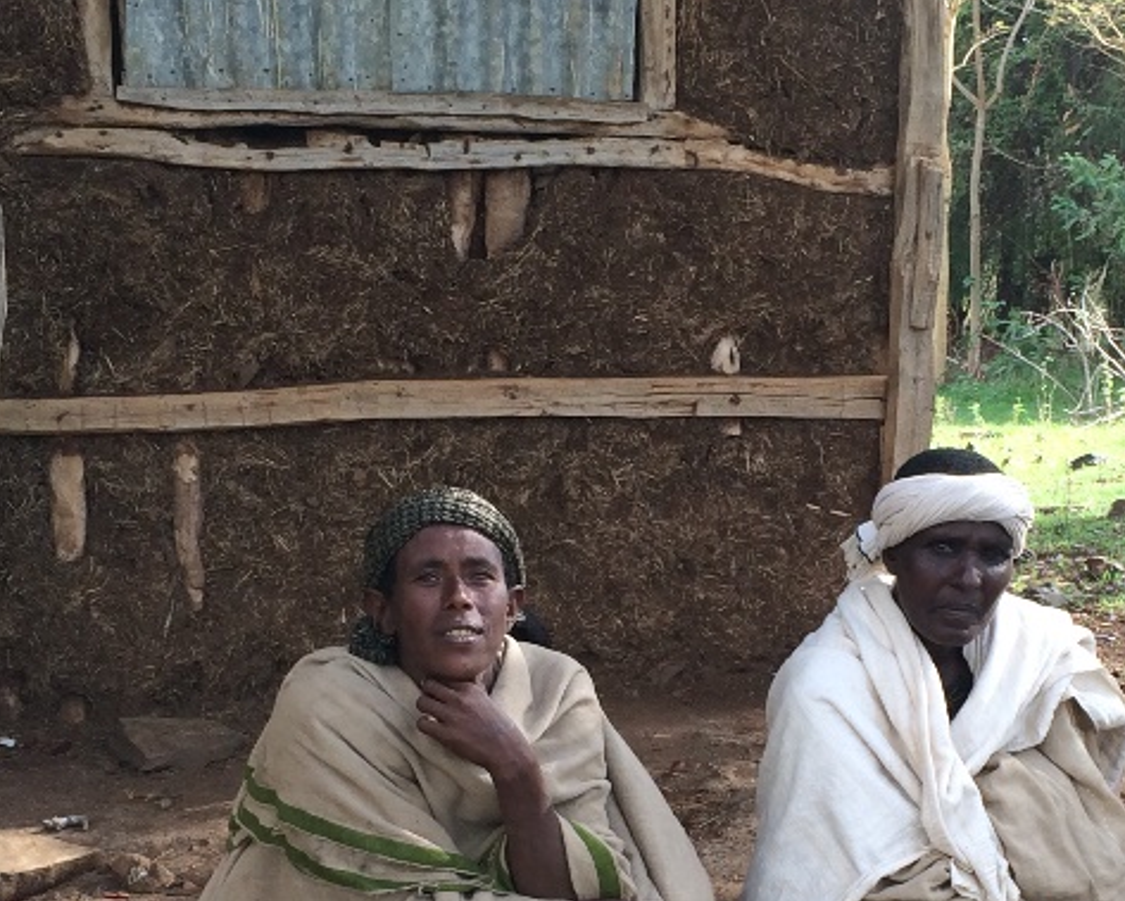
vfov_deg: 27.2
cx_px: 1042
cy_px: 685
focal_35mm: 55
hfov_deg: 32.2
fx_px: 1832
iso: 32
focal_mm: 4.15
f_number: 2.2
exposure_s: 1/208
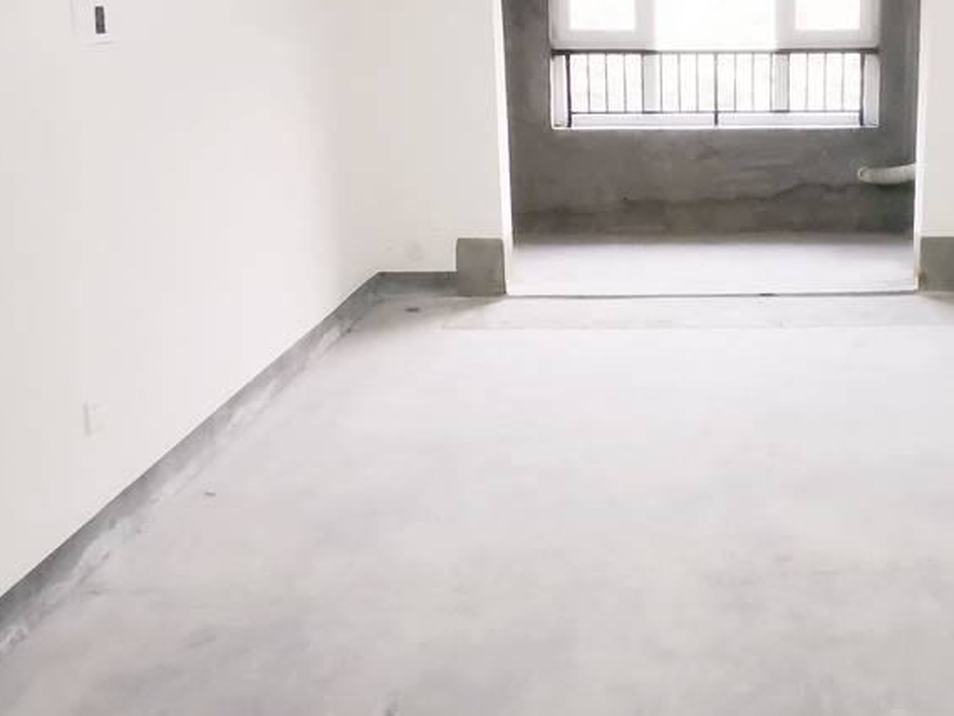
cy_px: 193
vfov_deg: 33.1
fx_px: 1185
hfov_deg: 42.1
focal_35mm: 43
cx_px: 753
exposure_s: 1/16.7
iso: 1250
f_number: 2.2
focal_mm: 2.26
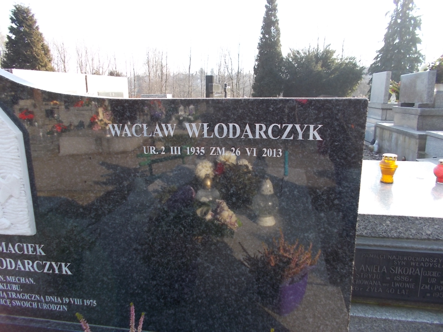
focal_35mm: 26
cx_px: 222
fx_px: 333
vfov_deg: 53.1
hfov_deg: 67.3
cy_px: 166
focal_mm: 4.6
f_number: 3.2
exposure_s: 1/125
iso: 80
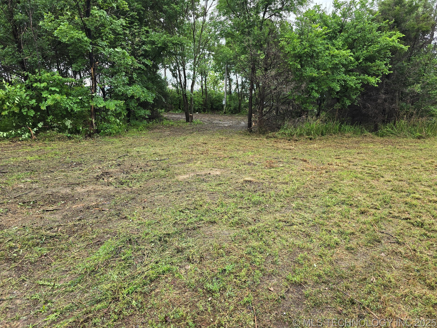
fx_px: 303
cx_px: 211
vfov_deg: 56.8
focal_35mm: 24
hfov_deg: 71.6
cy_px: 162
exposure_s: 1/180
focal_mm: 6.3
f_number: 1.7
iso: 80
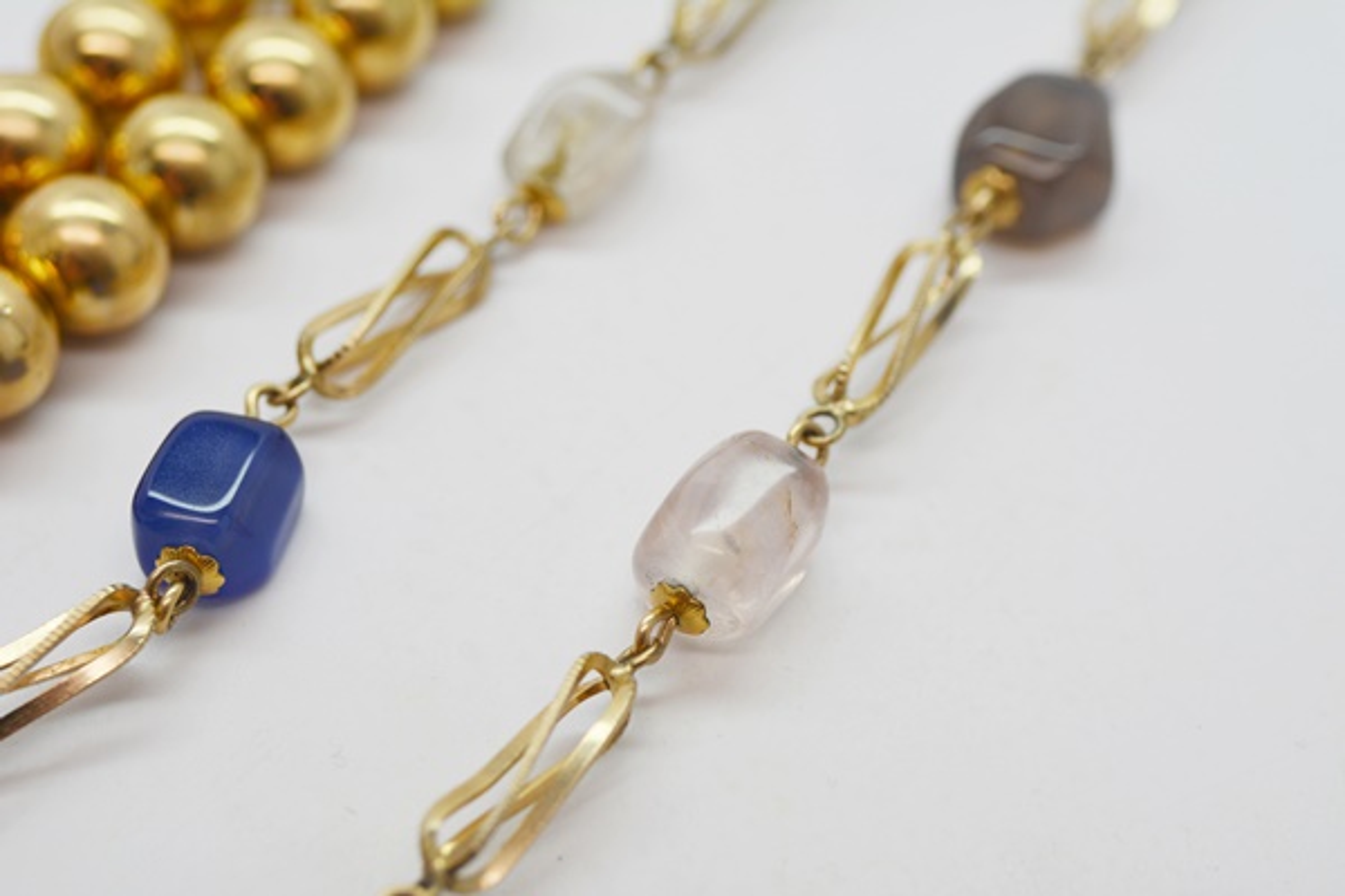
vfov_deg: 28.1
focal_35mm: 48
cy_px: 448
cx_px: 672
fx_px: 1793
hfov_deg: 41.1
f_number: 6.3
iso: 200
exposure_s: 1/160
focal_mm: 32
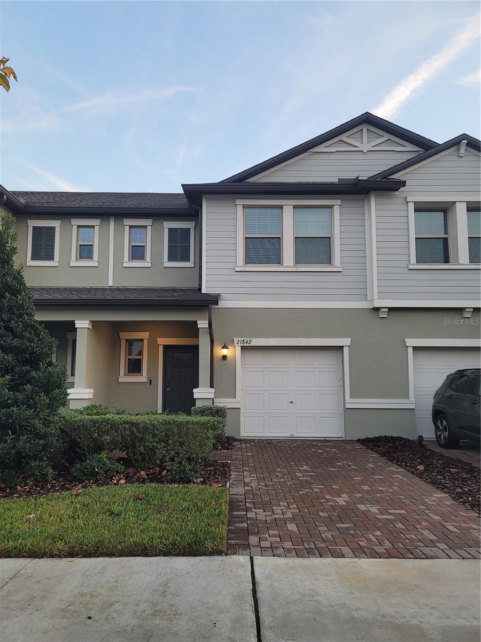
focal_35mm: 25
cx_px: 240
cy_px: 321
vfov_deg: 69.4
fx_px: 463
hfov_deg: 54.9
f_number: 1.8
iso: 50
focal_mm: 7
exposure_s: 1/120
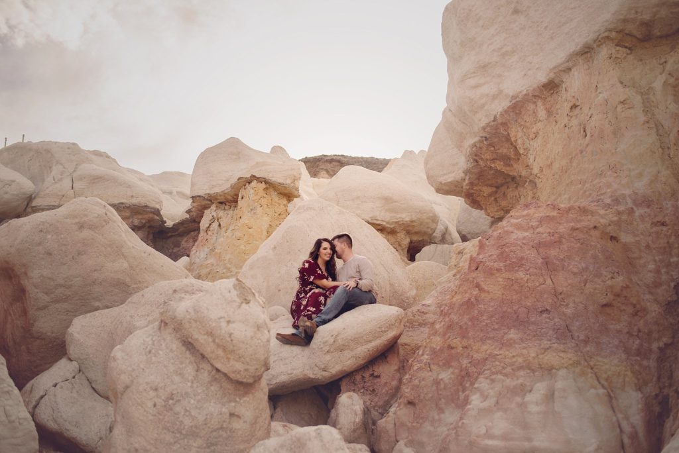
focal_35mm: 35
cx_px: 340
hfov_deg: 54.4
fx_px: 660
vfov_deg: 37.9
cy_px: 226
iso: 200
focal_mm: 35
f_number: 2.5
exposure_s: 1/3200
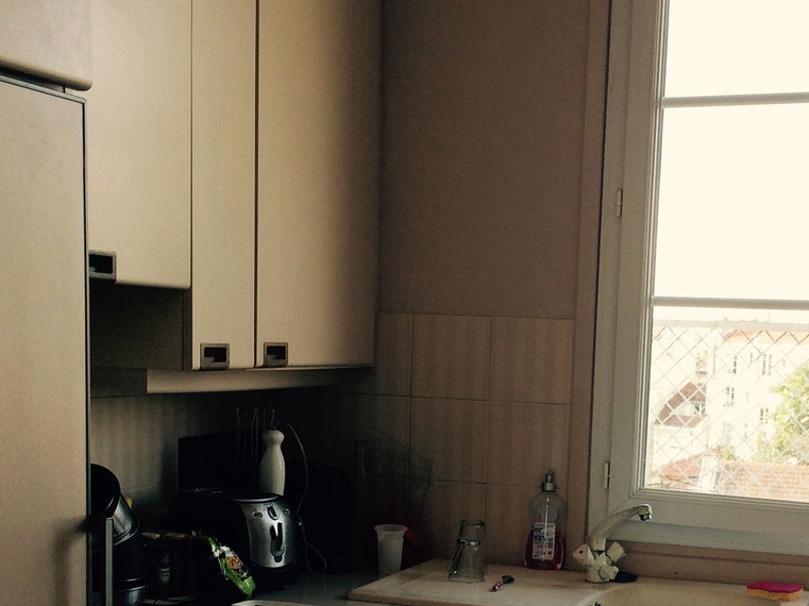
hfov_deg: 31.5
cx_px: 524
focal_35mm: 61
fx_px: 1425
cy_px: 524
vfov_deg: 23.5
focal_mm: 4.15
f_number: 2.2
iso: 50
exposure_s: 1/120
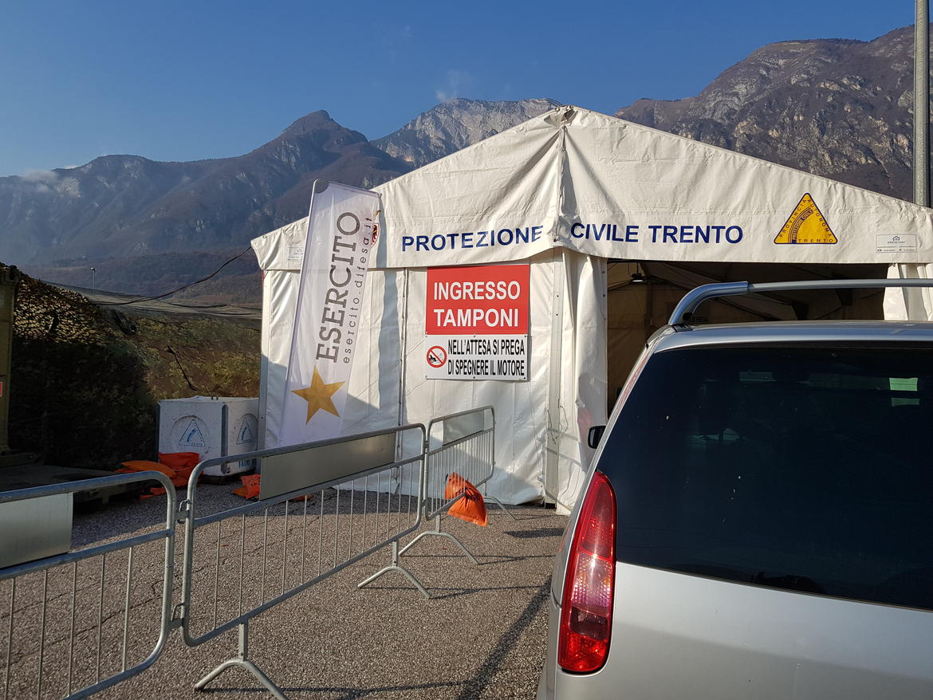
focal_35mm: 26
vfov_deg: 53.1
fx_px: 701
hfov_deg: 67.3
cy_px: 350
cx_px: 466
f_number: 1.7
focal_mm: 4.2
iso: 40
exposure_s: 1/2712
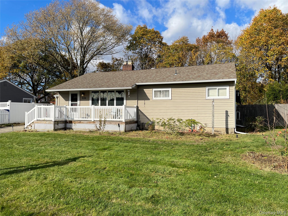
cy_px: 108
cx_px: 144
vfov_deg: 53.1
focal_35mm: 26
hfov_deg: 67.3
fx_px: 216
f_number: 1.6
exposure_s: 1/4132
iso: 32
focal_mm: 4.2
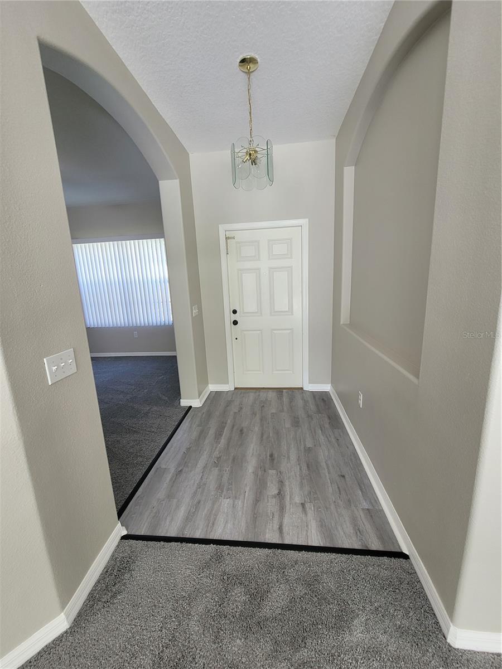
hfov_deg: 89.9
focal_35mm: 13
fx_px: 251
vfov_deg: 106.2
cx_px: 251
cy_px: 334
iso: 125
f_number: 2.2
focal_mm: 2.2
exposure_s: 1/60
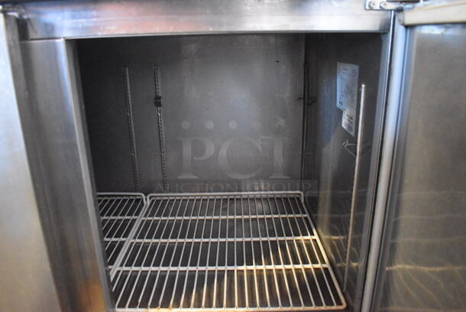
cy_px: 156
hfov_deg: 67.3
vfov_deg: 48.0
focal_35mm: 27
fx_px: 350
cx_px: 233
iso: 12800
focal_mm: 18
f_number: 3.5
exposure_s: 1/80
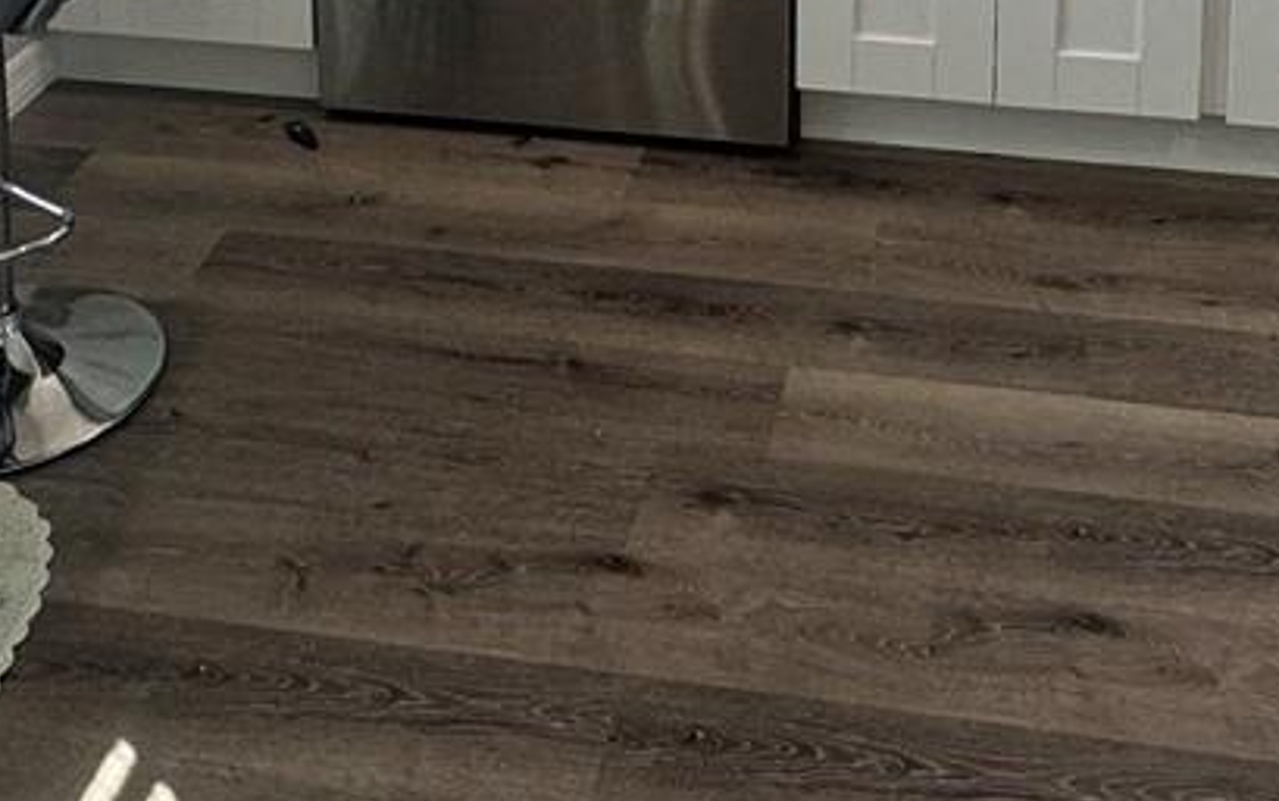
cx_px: 776
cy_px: -560
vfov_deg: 18.5
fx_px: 2023
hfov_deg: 35.0
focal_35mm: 58
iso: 100
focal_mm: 2.22
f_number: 2.2
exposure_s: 1/120
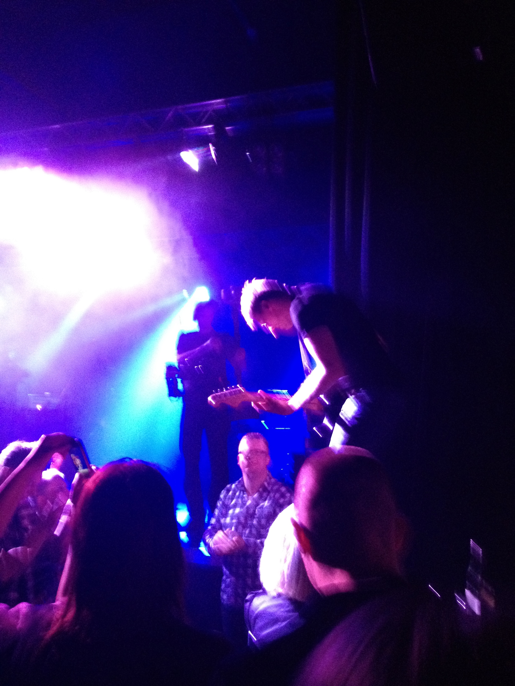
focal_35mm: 35
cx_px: 258
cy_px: 343
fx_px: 694
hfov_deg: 40.7
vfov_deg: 52.6
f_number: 2.4
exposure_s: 1/15
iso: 400
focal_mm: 4.28
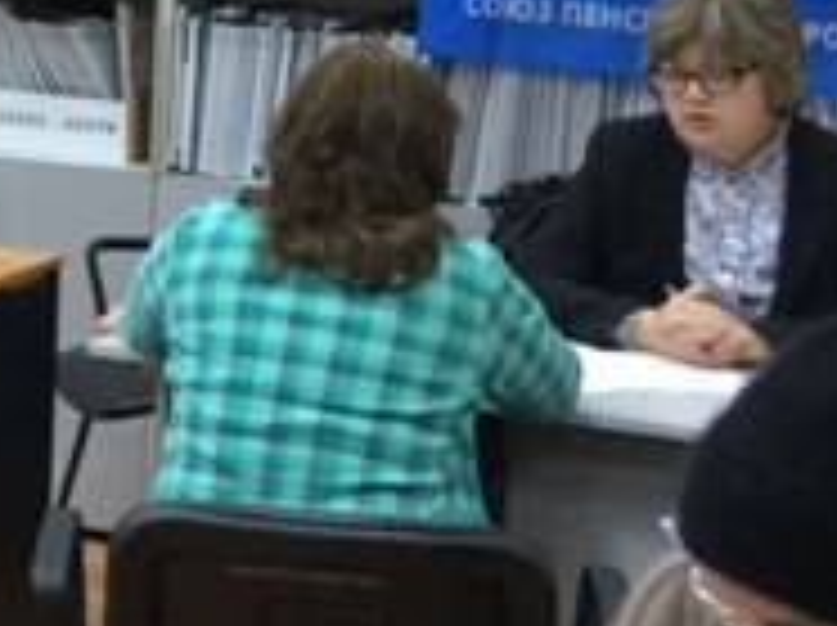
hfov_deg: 14.1
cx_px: -648
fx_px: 3019
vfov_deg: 11.7
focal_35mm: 125
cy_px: -63
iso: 200
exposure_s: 1/33
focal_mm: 4.15
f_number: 2.2
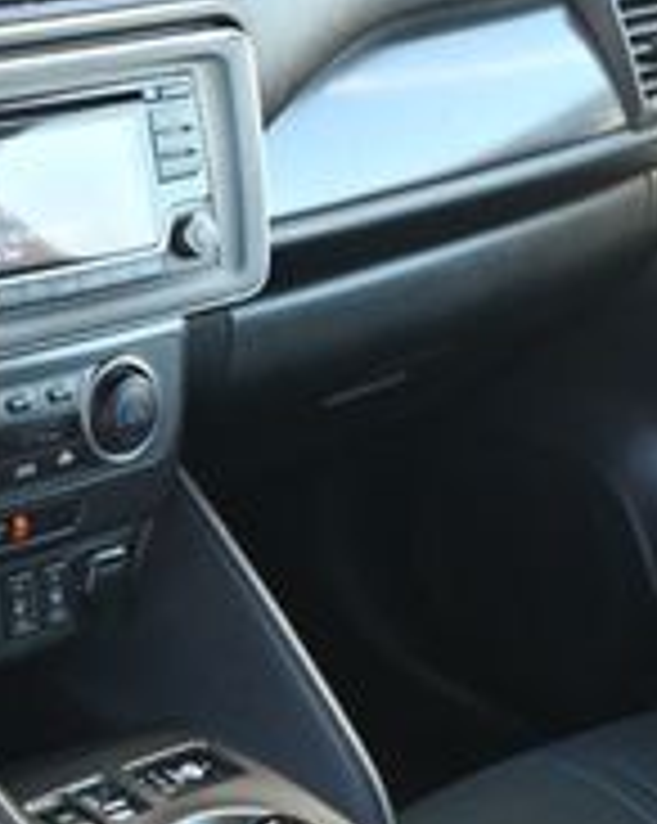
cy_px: 590
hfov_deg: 15.5
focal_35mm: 94
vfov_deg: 20.4
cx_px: -243
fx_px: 2280
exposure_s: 1/125
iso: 400
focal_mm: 19
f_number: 3.8
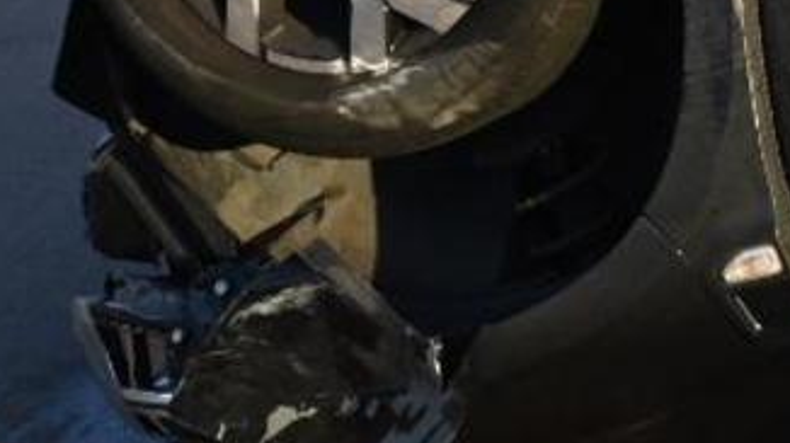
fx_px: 4522
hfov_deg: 8.8
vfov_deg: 5.5
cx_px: 2062
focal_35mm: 216
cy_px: -487
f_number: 4
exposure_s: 1/800
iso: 250
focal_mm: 35
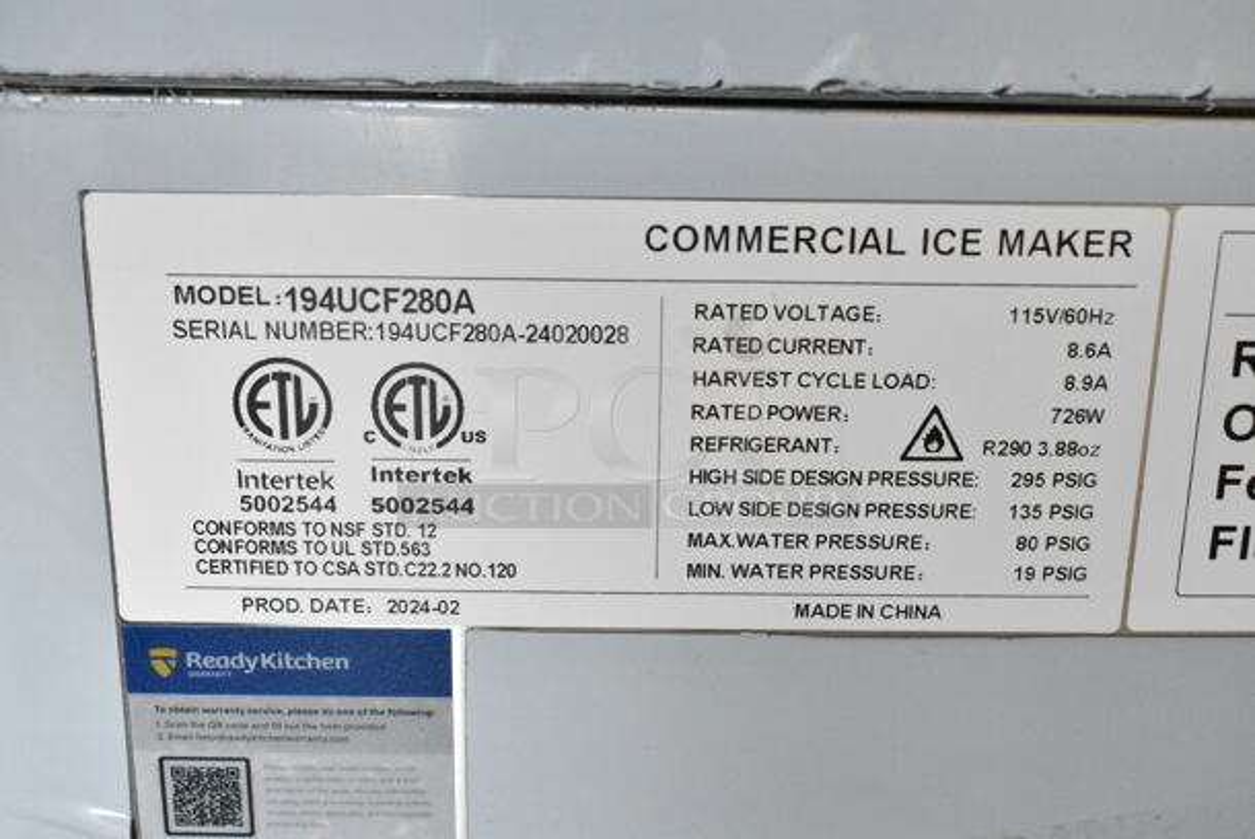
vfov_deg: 29.0
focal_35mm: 46
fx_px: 1623
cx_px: 628
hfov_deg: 42.3
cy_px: 420
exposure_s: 1/250
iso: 6400
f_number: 8
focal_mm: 31
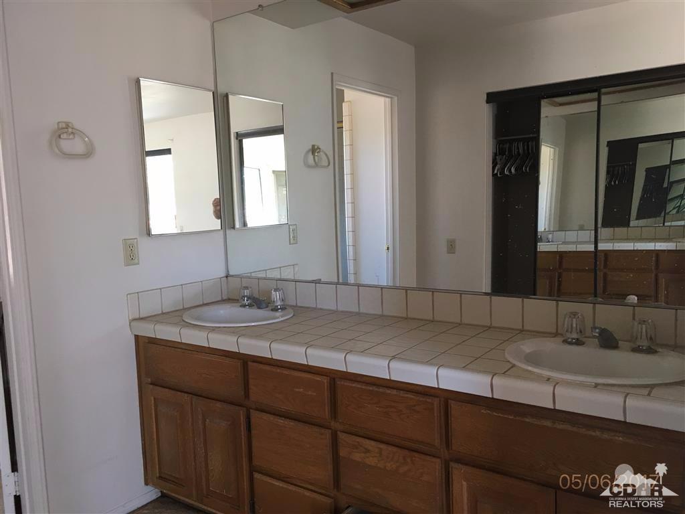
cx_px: 342
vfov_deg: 48.2
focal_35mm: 29
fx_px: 574
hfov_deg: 61.7
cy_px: 257
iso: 80
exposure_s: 1/30
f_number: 2.2
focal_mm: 4.15
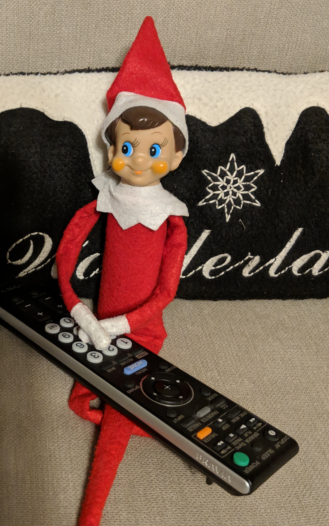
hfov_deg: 31.1
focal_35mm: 40
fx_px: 574
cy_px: 255
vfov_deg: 49.3
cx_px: 60
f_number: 1.8
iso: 584
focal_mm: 4.44
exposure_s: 1/30
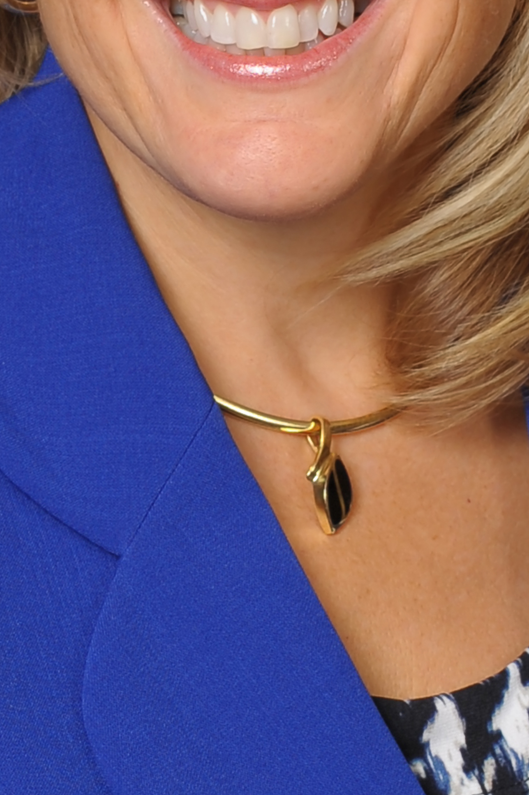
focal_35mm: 154
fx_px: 3400
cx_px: 244
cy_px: -45
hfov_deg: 8.9
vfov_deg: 13.1
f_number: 9
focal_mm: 70
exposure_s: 1/125
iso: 200
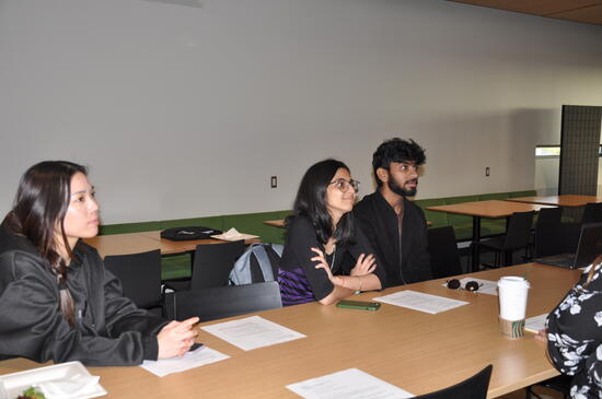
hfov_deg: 51.3
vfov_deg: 35.4
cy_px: 200
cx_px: 301
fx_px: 626
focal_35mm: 38
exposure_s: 1/30
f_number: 5.6
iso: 200
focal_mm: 25
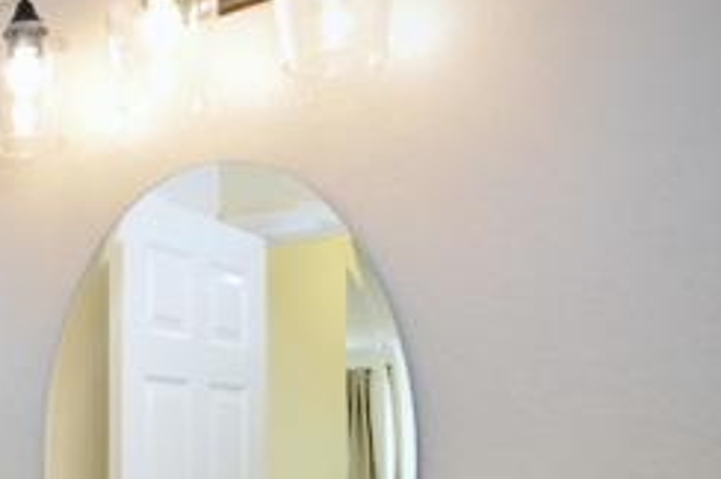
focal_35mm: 43
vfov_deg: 27.8
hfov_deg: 37.5
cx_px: -80
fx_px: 866
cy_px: 546
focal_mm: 11
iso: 800
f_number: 4
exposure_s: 1/60
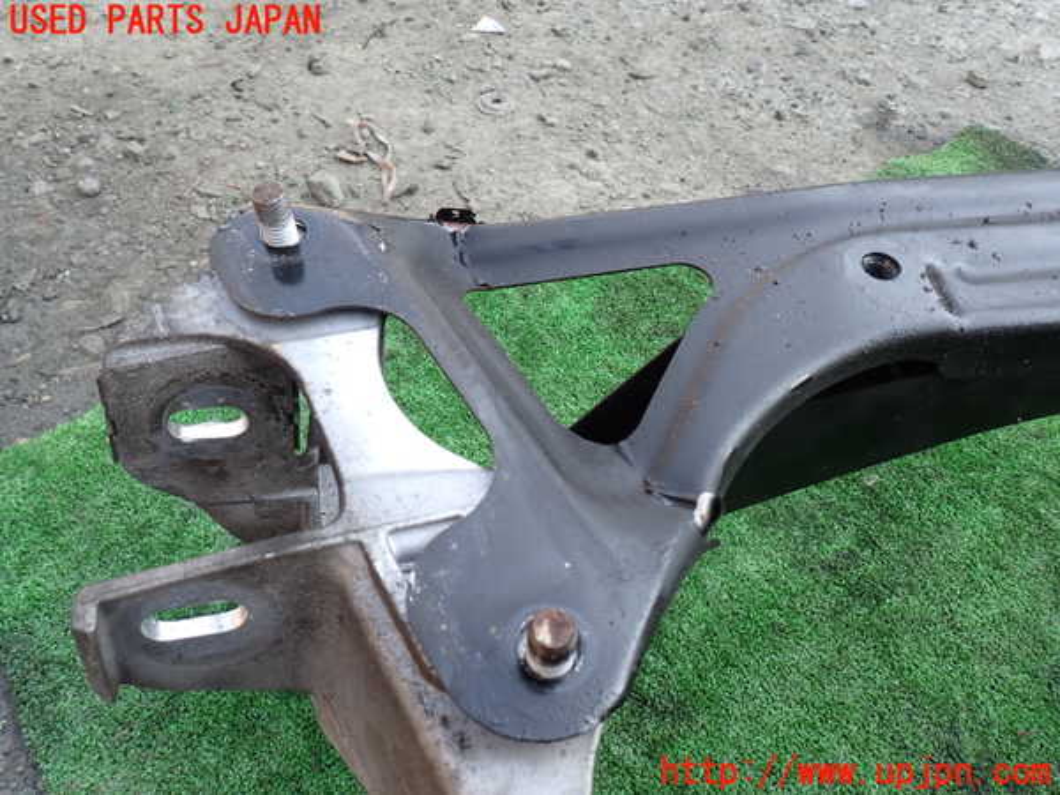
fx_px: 766
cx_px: 530
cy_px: 398
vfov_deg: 54.9
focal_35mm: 25
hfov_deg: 69.4
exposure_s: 1/100
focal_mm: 4.5
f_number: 2.8
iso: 100
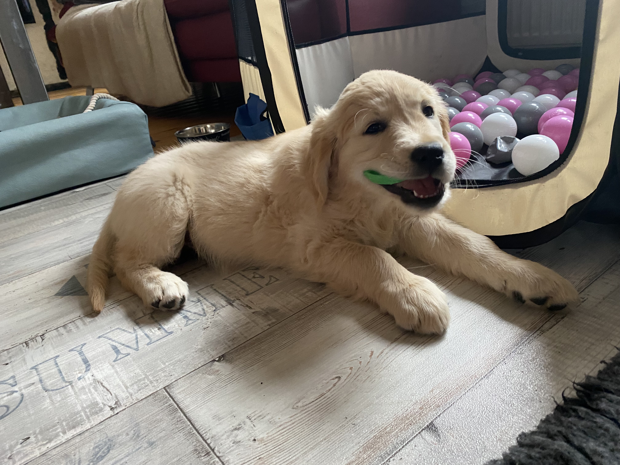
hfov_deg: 67.3
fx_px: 466
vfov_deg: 53.1
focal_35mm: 26
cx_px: 310
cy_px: 232
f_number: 1.8
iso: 500
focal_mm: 4.25
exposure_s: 1/60
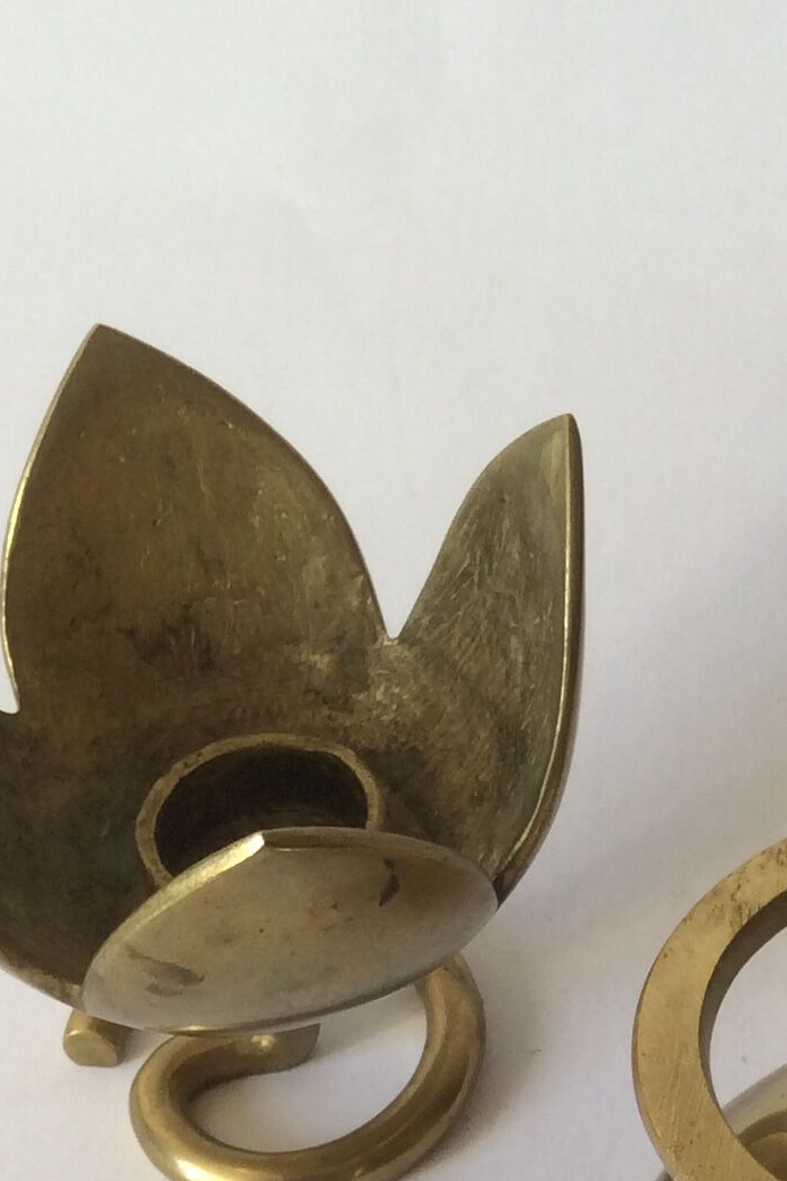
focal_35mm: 83
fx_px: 2721
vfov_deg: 23.8
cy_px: 1082
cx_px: 652
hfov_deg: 16.3
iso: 40
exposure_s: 1/50
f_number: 2.4
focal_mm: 3.3
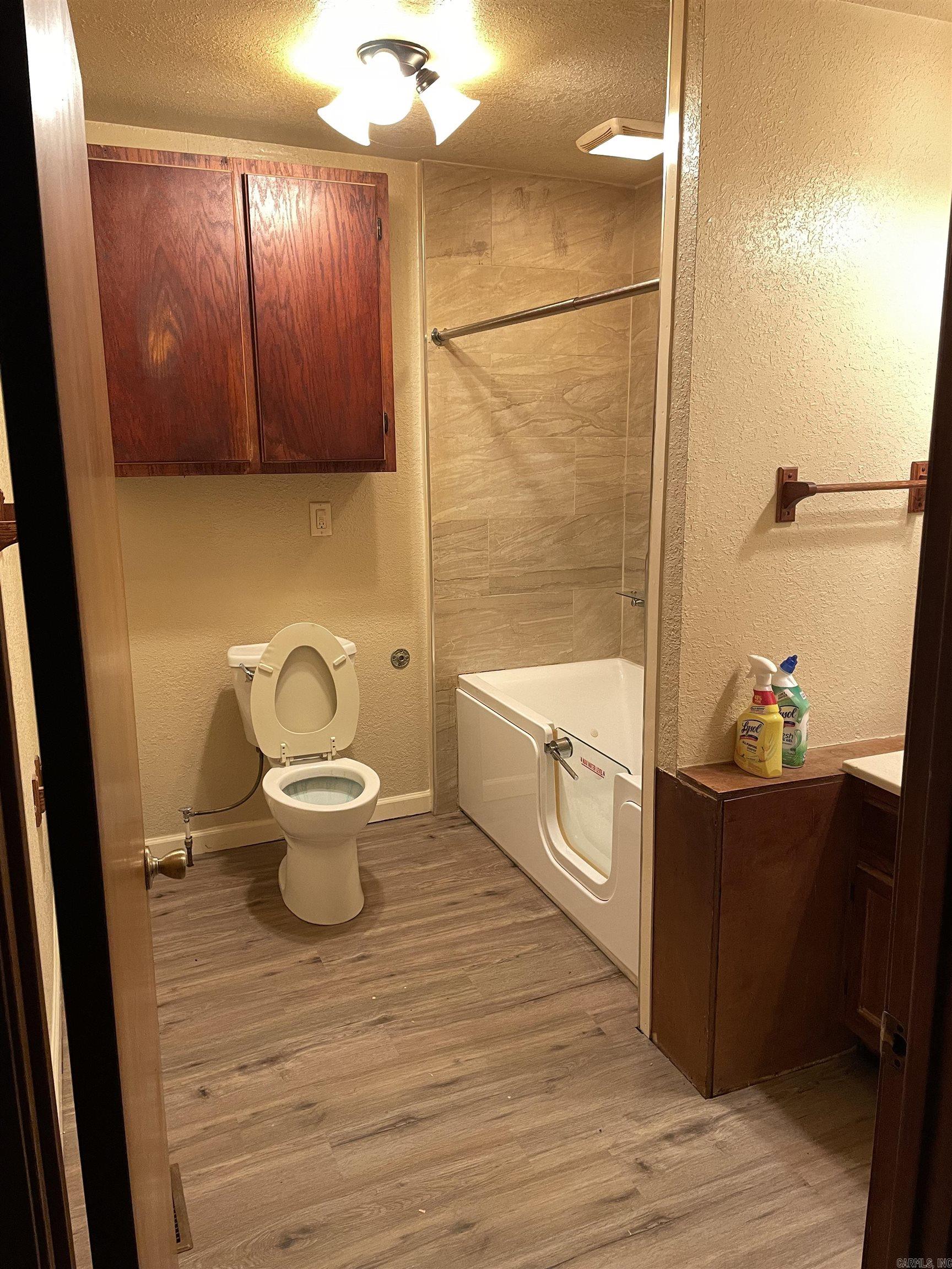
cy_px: 634
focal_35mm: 26
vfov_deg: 67.3
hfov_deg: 53.1
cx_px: 476
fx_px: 953
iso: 200
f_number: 1.6
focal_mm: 4.2
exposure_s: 1/60
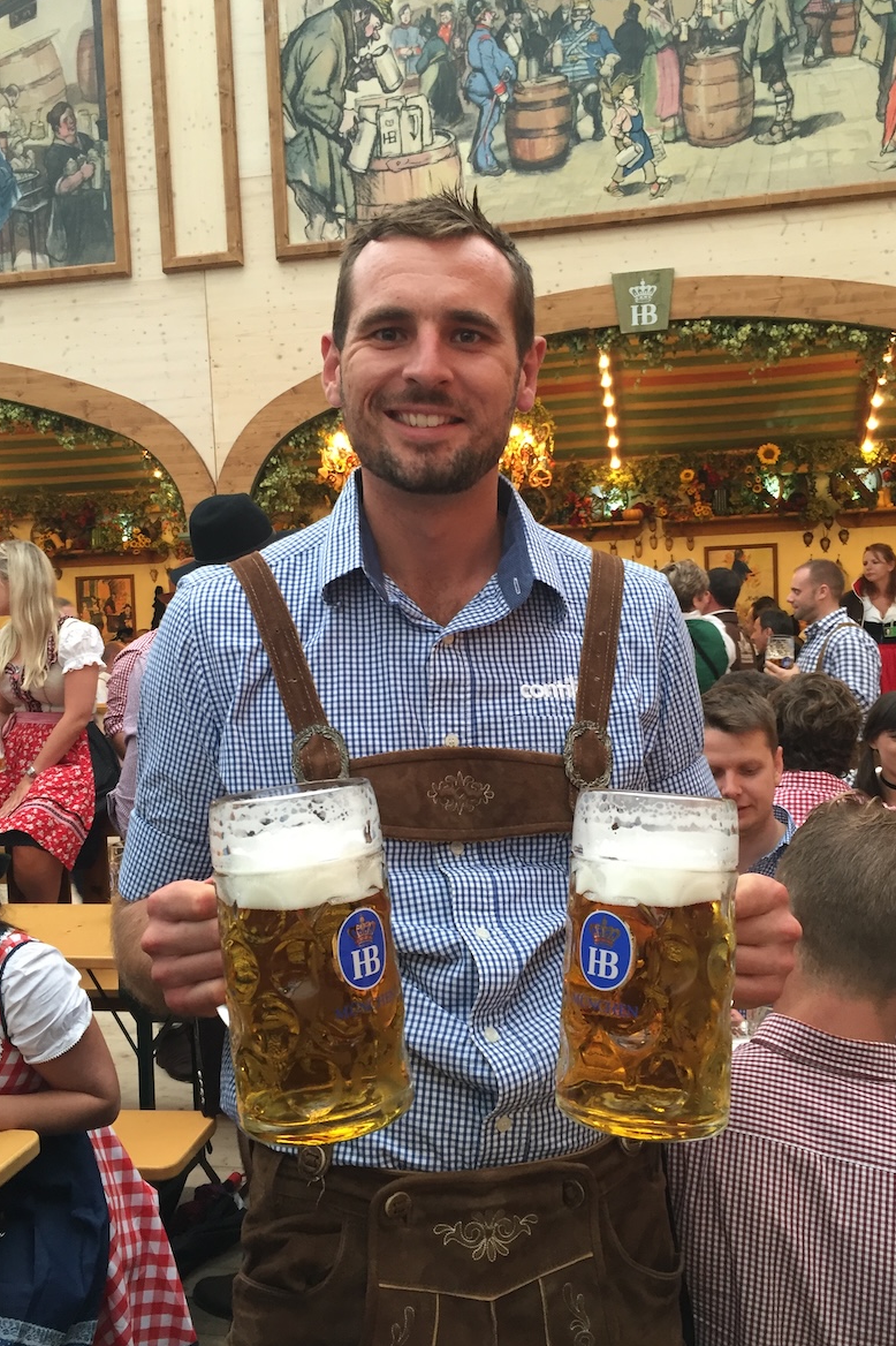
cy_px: 666
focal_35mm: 31
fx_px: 1158
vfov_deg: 60.3
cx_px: 438
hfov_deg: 42.3
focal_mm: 4.15
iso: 125
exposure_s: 1/33
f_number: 2.2
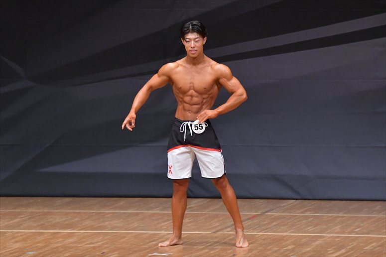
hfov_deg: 6.9
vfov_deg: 4.6
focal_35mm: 300
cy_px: 128
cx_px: 193
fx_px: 3215
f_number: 5.6
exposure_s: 1/400
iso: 6400
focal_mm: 200
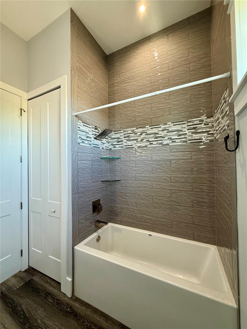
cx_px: 124
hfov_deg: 85.7
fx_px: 133
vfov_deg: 102.1
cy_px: 164
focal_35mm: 14
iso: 200
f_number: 2.2
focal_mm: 2.22
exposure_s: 1/60
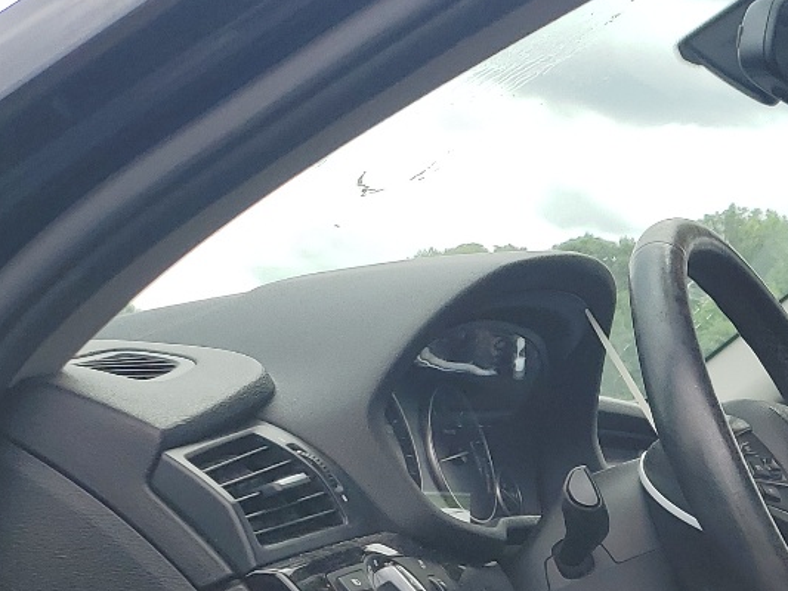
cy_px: 774
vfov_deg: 17.7
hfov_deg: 21.6
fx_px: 1776
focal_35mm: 78
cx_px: 1130
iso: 50
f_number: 1.5
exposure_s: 1/833
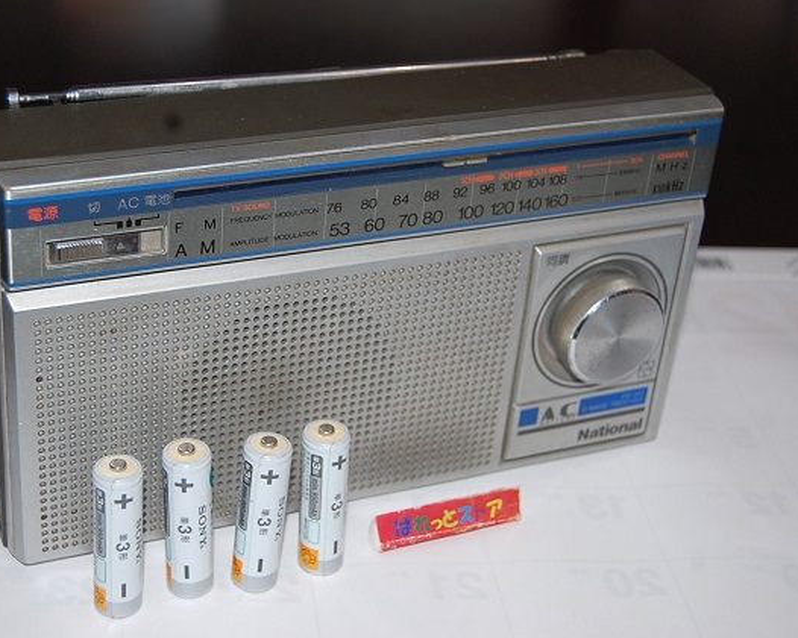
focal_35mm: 65
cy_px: 319
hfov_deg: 29.1
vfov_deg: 23.5
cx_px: 320
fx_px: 1535
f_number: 5
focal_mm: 38
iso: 400
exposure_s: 1/60
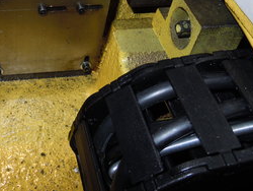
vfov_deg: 29.7
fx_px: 351
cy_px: 42
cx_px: 55
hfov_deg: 38.3
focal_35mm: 48
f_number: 3.5
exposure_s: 1/30
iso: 125
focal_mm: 5.4
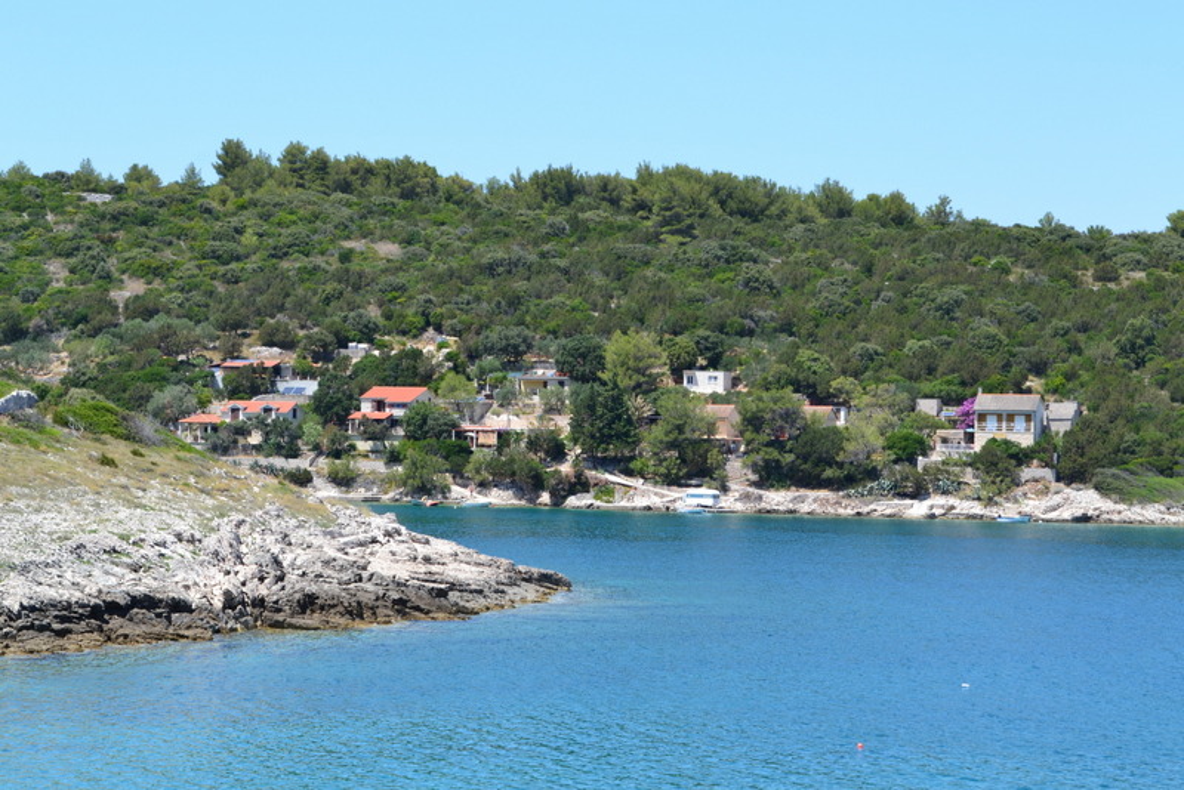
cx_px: 592
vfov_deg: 16.6
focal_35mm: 82
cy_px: 395
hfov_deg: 24.6
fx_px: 2714
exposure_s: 1/400
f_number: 11
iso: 400
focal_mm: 55
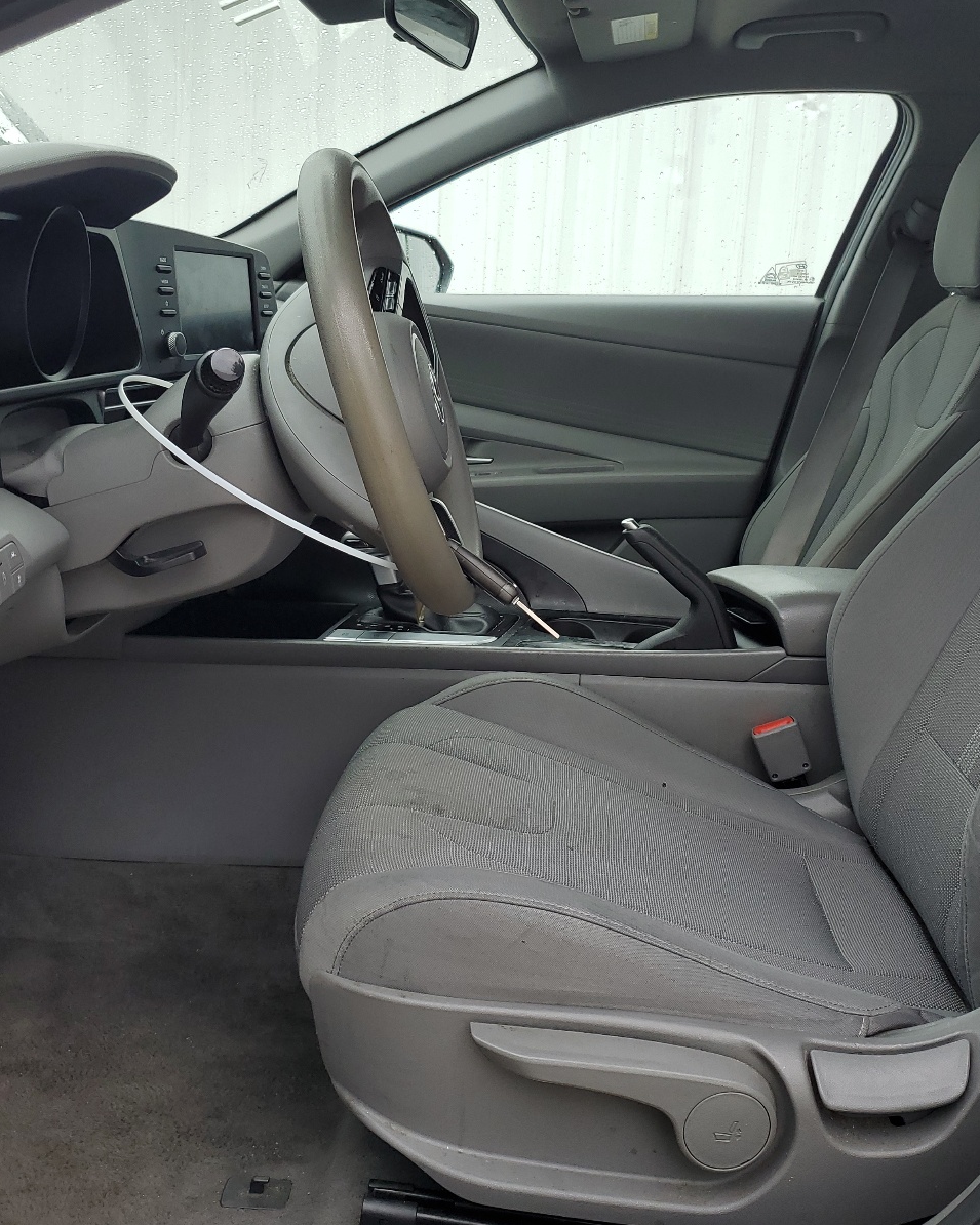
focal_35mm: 34
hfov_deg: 43.3
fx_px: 1233
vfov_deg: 52.8
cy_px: 611
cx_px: 556
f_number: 1.5
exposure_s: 1/909
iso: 50
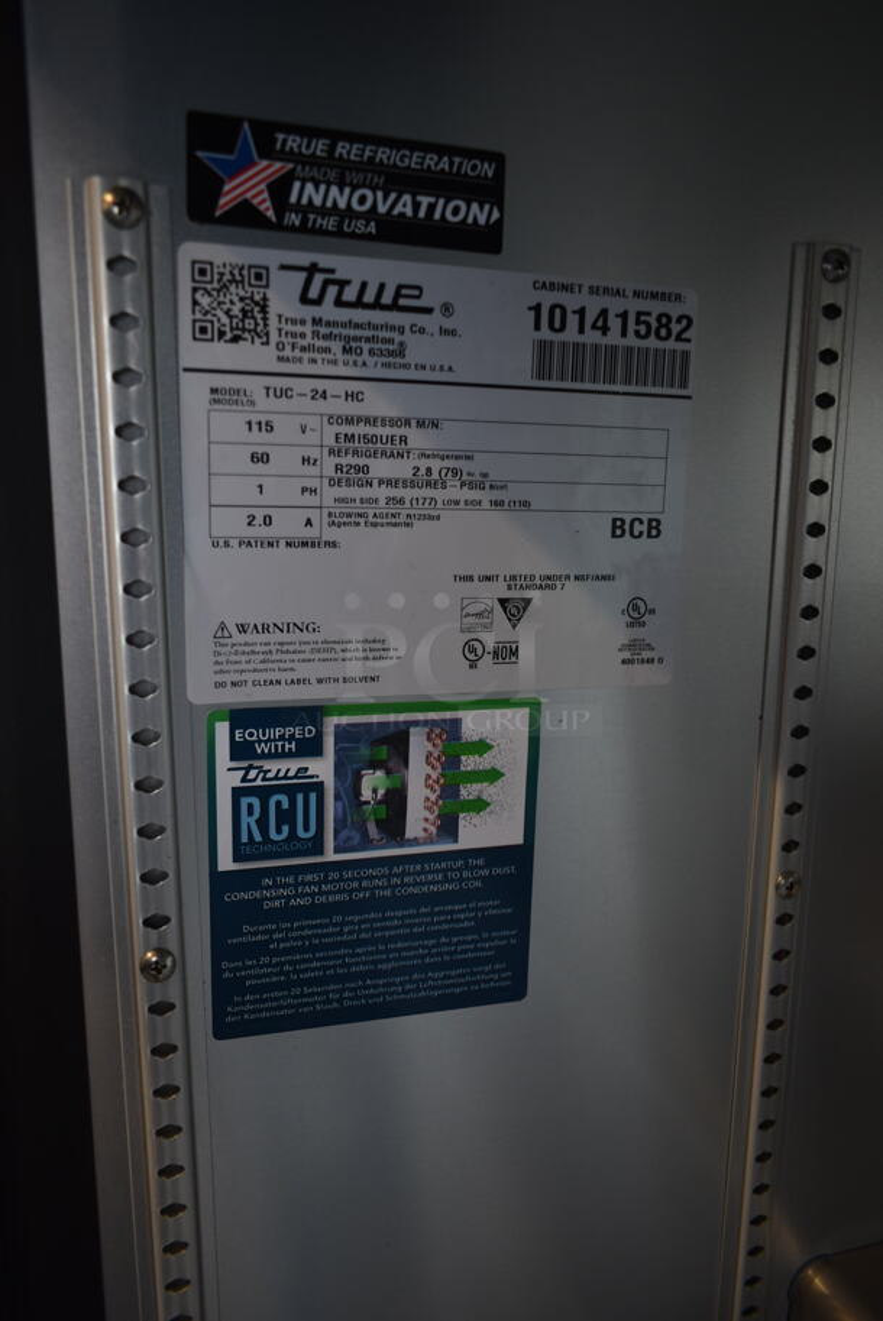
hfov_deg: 48.0
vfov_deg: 67.3
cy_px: 660
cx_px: 442
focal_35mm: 27
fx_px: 992
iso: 280
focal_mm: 18
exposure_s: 1/30
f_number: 3.5
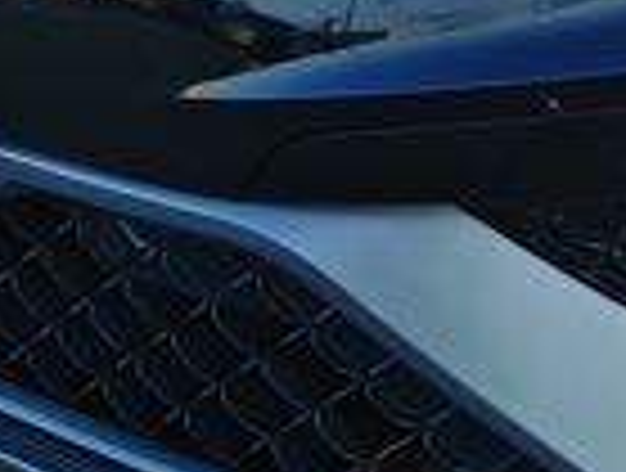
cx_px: 959
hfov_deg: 12.1
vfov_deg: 9.0
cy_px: -481
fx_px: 2810
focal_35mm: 155
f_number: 1.8
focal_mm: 5.58
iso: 50
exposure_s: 1/648
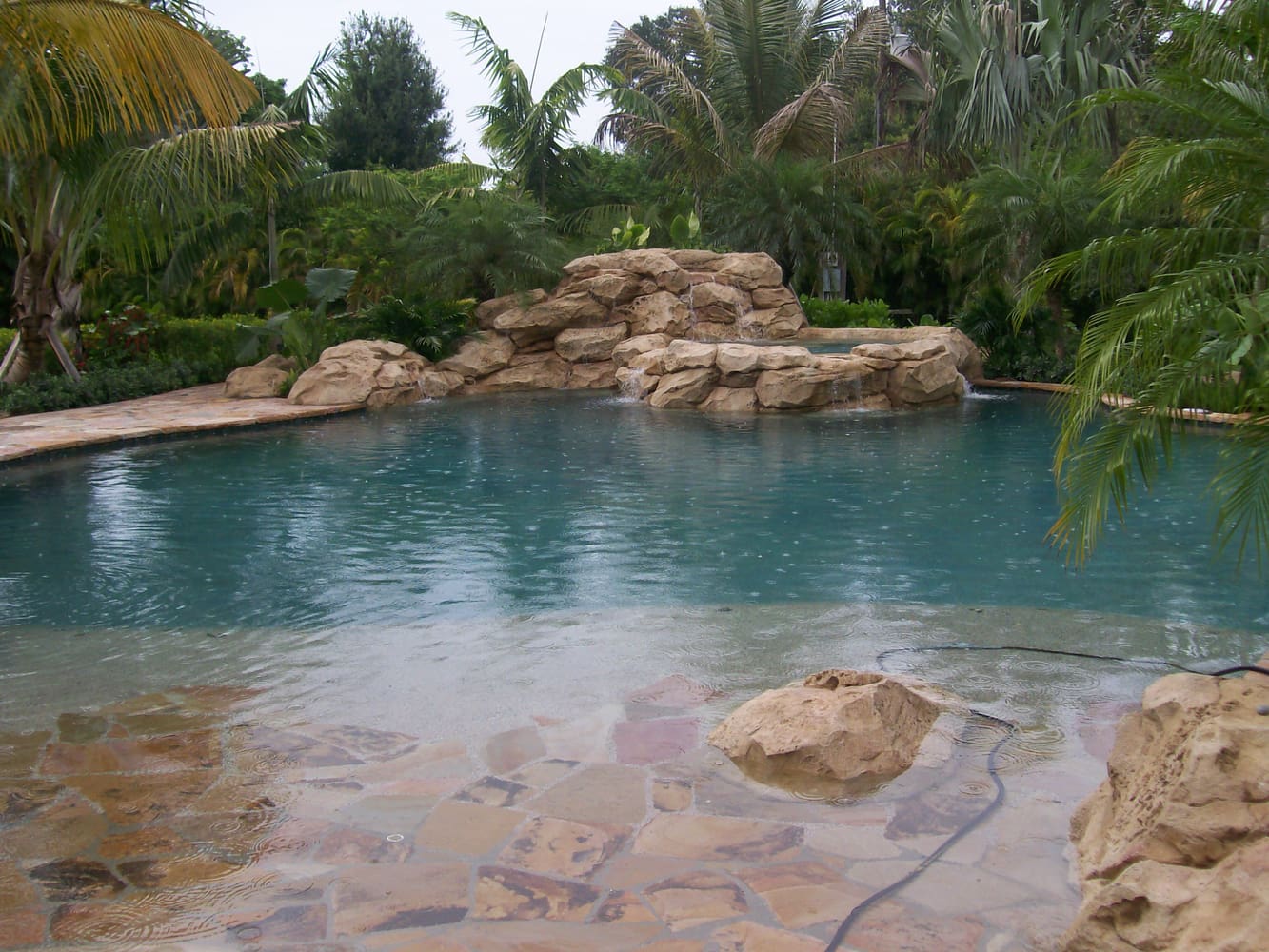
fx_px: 1320
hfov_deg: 51.4
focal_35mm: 36
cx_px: 634
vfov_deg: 39.7
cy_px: 476
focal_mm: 6
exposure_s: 1/817
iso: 80
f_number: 2.7
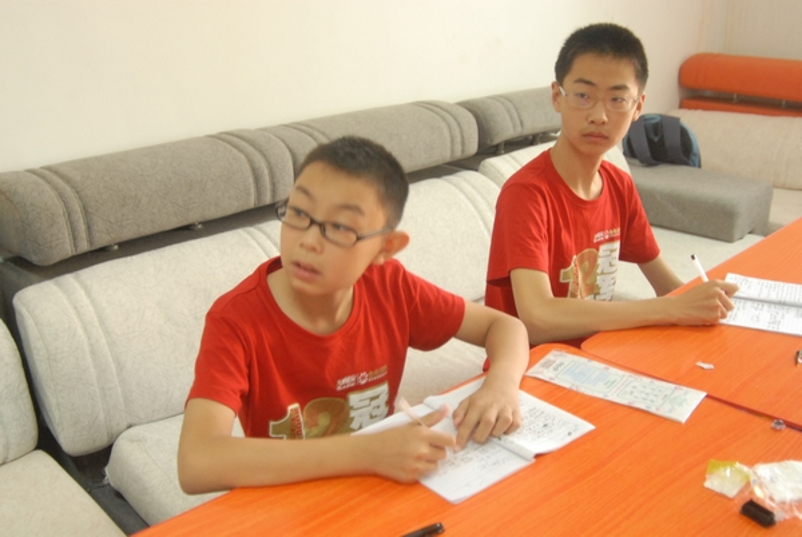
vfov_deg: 37.0
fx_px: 803
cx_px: 401
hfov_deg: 53.1
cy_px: 268
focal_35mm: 36
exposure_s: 1/13
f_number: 3.5
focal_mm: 24
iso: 1000
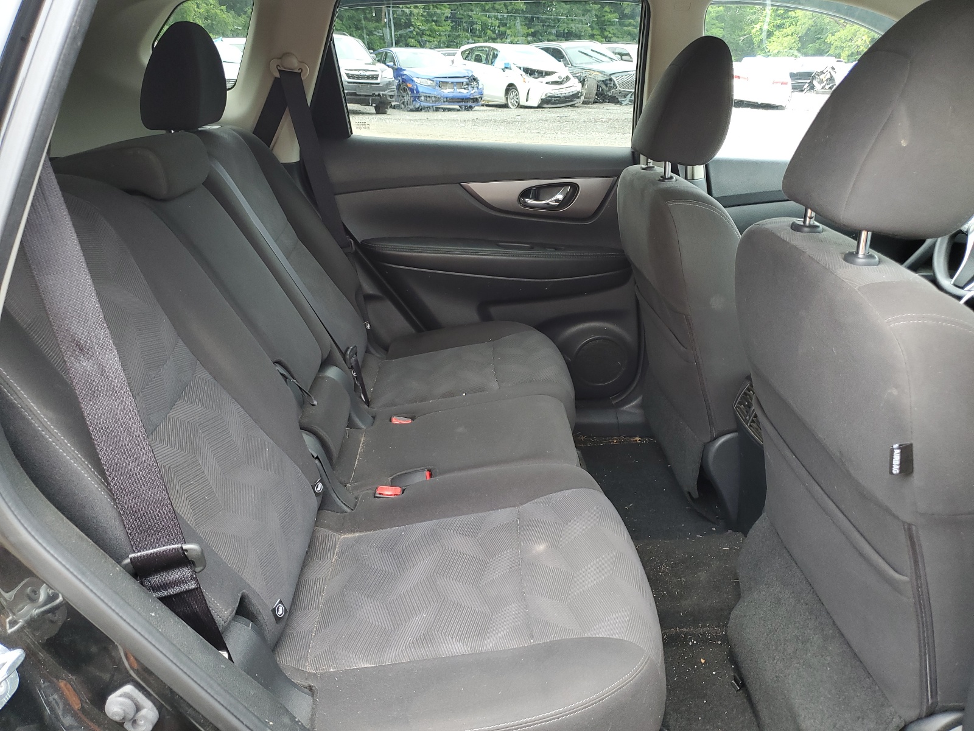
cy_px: 366
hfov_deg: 67.3
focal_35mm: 26
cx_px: 487
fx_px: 732
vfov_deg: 53.1
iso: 58
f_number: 1.5
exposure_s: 1/120
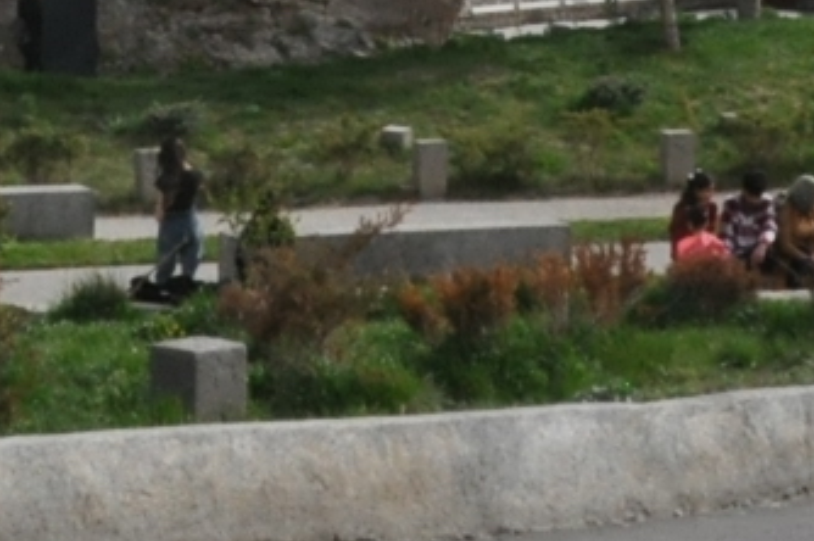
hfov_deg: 10.1
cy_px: -539
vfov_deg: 6.6
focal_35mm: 202
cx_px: 100
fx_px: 4568
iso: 1000
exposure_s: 1/800
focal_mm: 21
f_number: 14
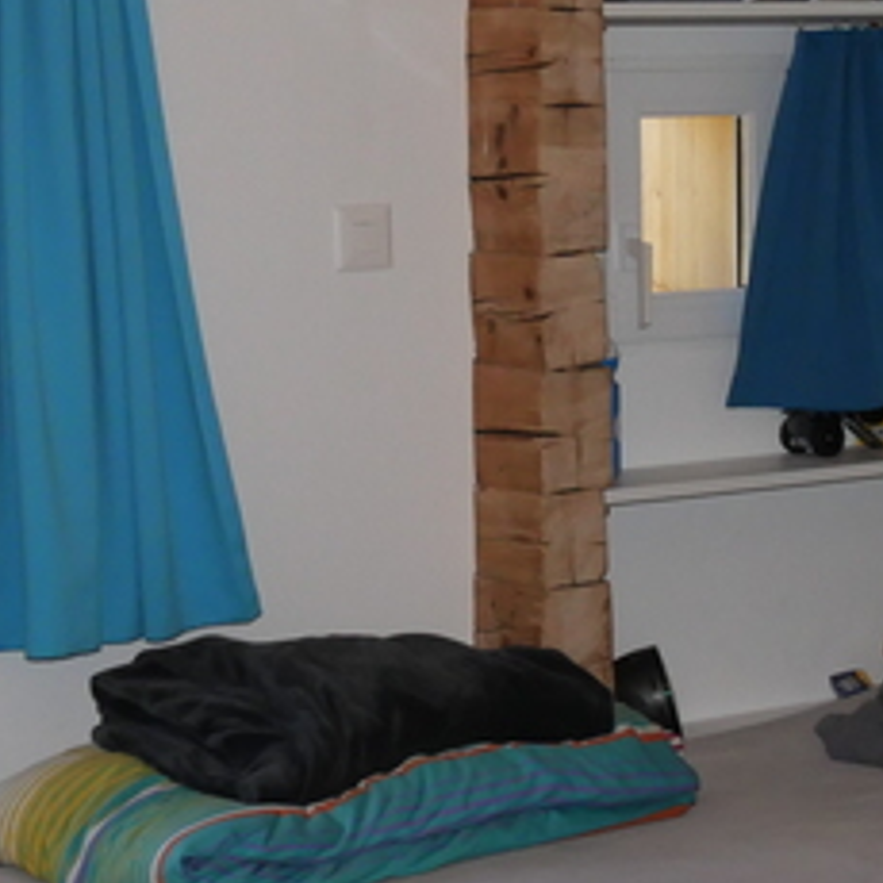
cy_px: 503
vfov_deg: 15.8
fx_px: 3175
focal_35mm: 110
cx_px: 772
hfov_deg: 15.7
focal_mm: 14
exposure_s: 1/100
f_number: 7.1
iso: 800
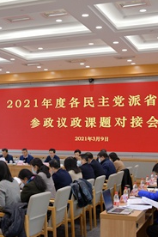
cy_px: 128
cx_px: 32
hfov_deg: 21.3
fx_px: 415
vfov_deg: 31.9
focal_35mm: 63
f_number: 5
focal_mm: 29
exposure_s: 1/160
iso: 1250
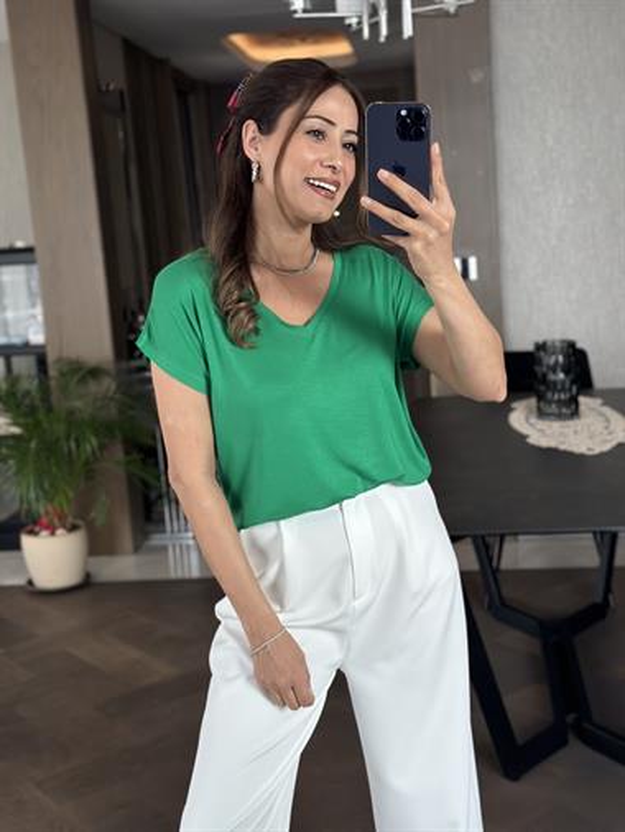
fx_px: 1155
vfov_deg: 39.6
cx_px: 312
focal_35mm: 48
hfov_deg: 30.3
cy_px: 416
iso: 100
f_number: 1.78
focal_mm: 6.86
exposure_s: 1/300
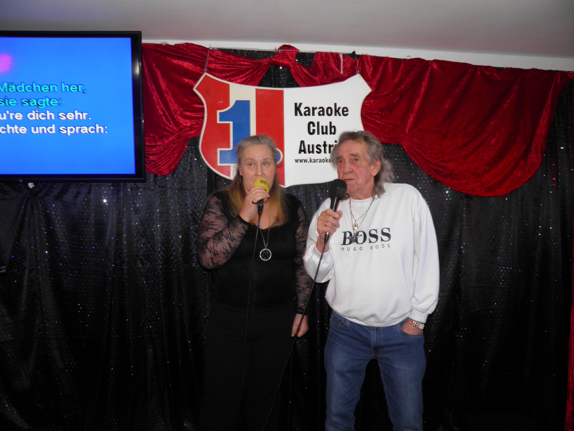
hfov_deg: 63.4
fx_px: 464
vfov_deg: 49.7
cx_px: 287
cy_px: 216
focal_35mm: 28
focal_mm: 4.9
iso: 100
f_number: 2.8
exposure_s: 1/30
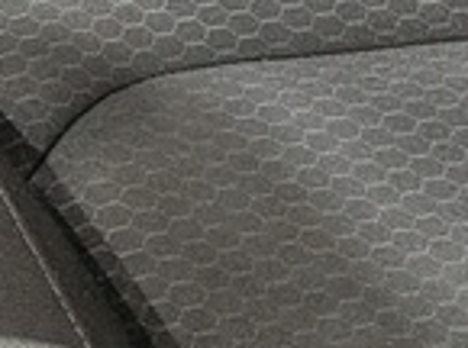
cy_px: -467
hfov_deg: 9.7
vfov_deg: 8.1
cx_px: -797
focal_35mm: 170
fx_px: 2293
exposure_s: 1/25
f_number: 1.7
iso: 48
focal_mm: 4.53
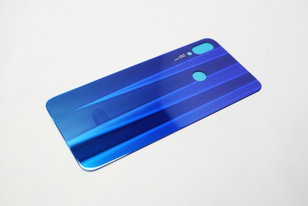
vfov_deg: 29.9
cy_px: 103
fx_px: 385
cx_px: 154
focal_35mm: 45
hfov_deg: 43.6
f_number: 5
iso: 1600
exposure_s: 1/320
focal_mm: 30
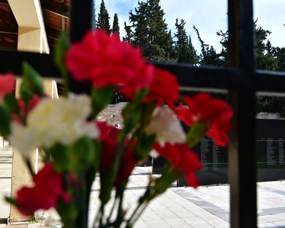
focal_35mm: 32
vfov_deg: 45.8
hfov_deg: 55.6
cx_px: 148
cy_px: 114
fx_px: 270
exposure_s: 1/640
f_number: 8
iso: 500
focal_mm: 28
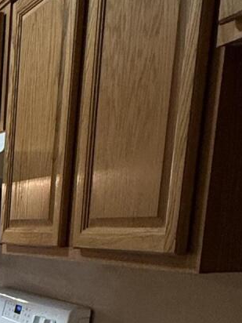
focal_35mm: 68
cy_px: 355
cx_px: -301
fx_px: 634
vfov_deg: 26.3
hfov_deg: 15.2
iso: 250
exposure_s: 1/60
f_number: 2.2
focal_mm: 2.22
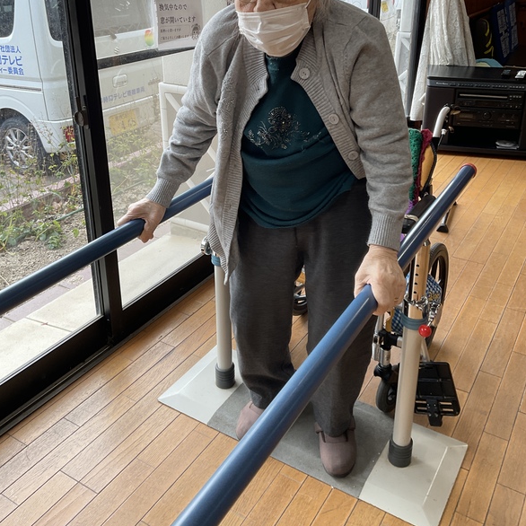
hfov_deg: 47.2
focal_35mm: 35
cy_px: 180
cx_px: 261
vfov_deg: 46.5
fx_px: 602
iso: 32
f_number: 1.8
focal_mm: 3
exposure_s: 1/120
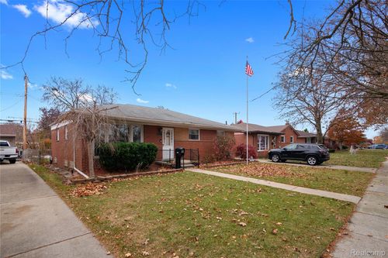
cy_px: 129
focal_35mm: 30
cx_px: 194
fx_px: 323
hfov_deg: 61.9
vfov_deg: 43.6
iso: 640
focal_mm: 30
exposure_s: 1/125
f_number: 9
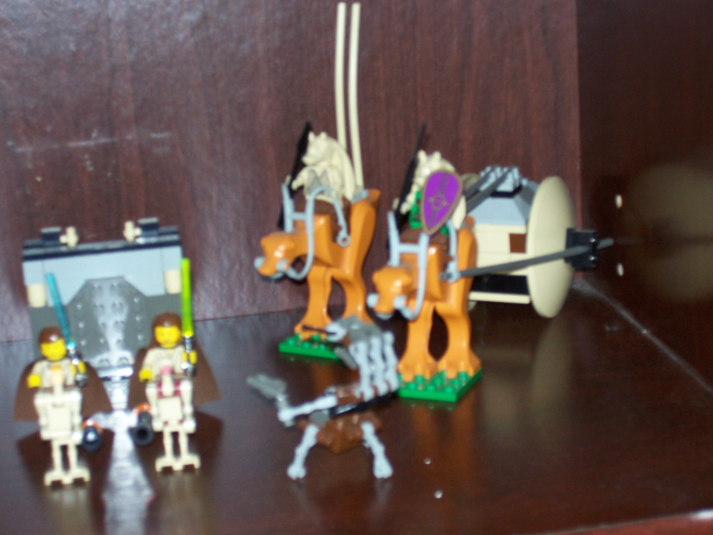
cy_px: 268
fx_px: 1689
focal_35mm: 82
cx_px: 356
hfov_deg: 23.8
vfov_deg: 18.0
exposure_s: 1/90
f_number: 4.1
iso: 125
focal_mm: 13.5
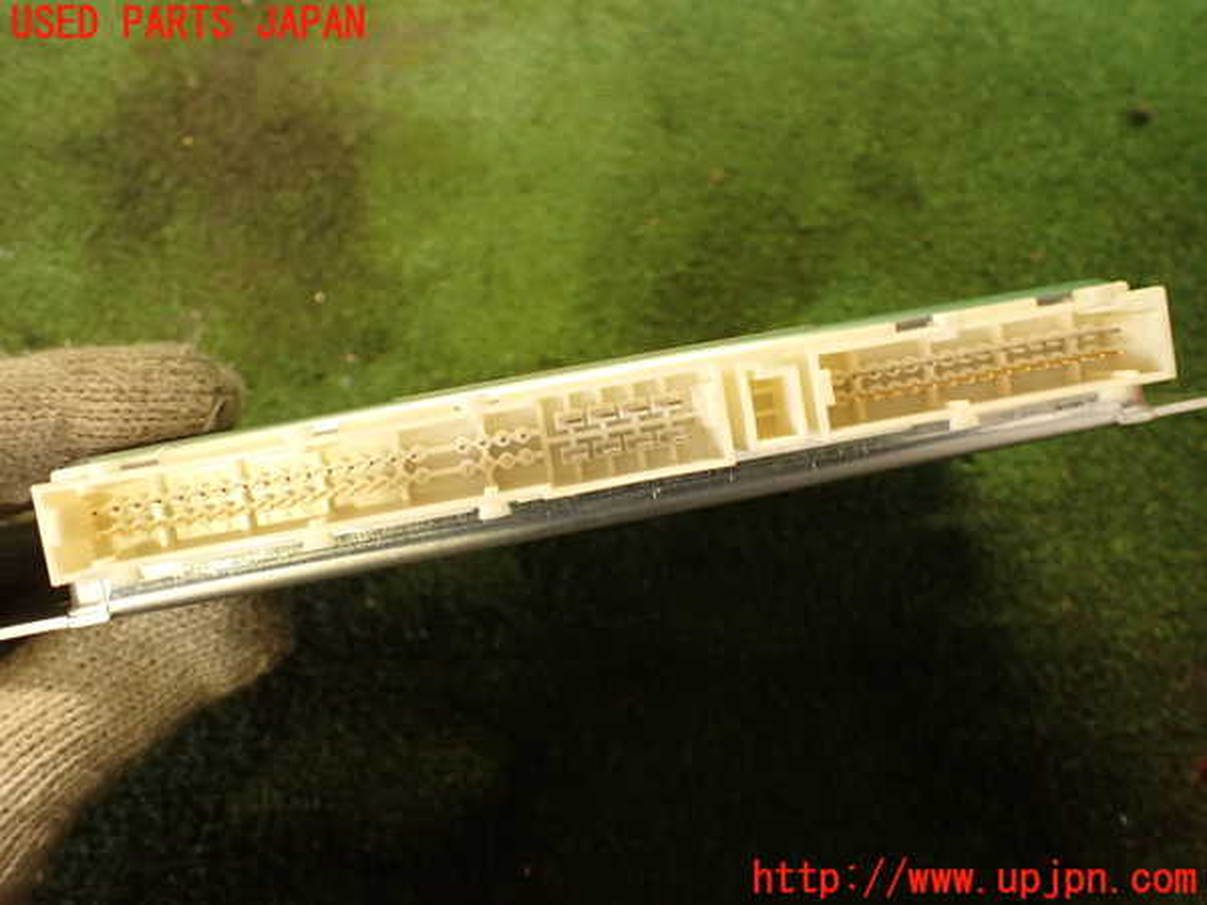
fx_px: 1046
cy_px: 452
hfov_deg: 60.0
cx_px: 604
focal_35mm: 30
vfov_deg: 46.8
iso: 200
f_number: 2.3
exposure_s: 1/30
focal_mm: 5.4
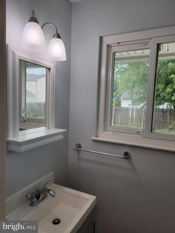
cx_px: 88
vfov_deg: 71.6
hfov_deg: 56.8
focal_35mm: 24
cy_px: 116
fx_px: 162
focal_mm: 6.7
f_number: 1.8
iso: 20
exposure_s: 1/120
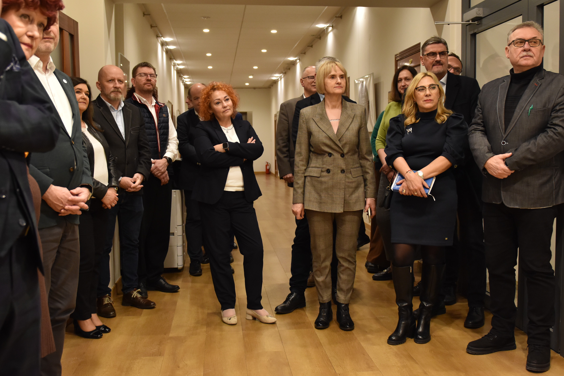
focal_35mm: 36
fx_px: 564
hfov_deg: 53.1
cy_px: 188
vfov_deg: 36.9
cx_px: 282
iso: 1250
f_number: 2.8
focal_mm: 24
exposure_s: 1/160
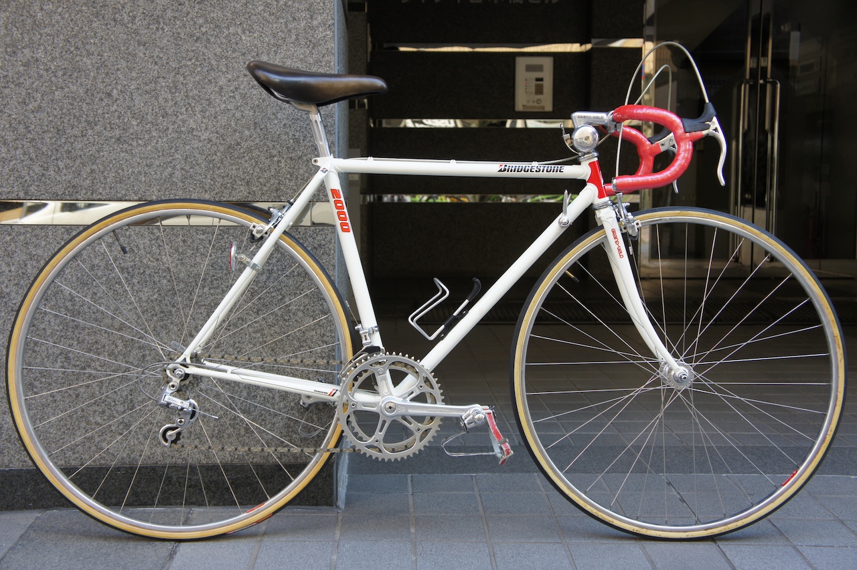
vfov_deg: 28.9
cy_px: 285
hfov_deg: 42.3
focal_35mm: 46
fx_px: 1106
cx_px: 428
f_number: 5
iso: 200
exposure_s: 1/60
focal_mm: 31
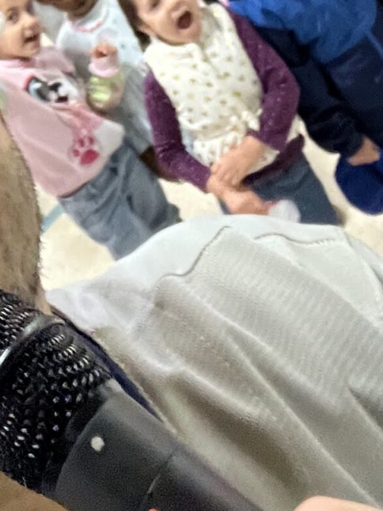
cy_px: -311
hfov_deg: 14.5
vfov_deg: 17.5
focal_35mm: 98
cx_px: -109
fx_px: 1446
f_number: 2.2
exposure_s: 1/24
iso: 640
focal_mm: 2.71
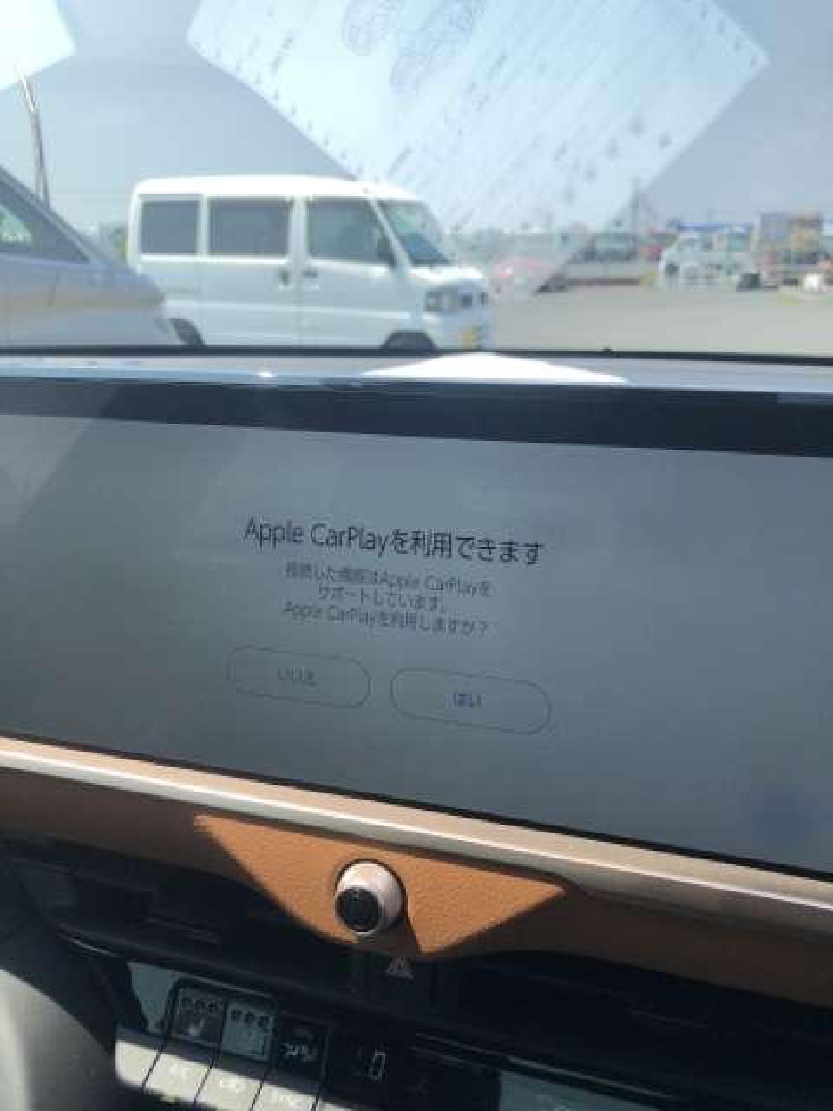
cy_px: 556
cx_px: 416
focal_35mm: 28
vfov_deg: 63.4
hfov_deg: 49.7
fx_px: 898
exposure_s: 1/960
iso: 20
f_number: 1.8
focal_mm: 3.99
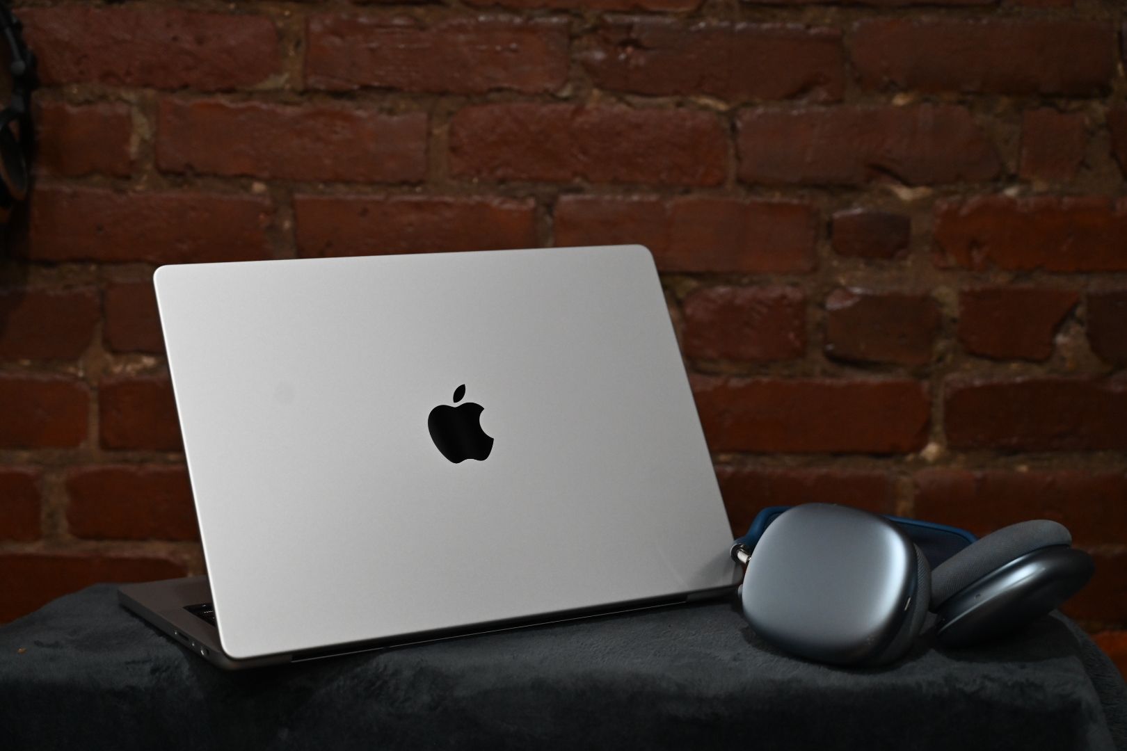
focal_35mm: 54
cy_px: 376
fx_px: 1690
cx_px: 564
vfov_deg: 25.1
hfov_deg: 36.9
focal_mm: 54
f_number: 4
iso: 3200
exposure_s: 1/100
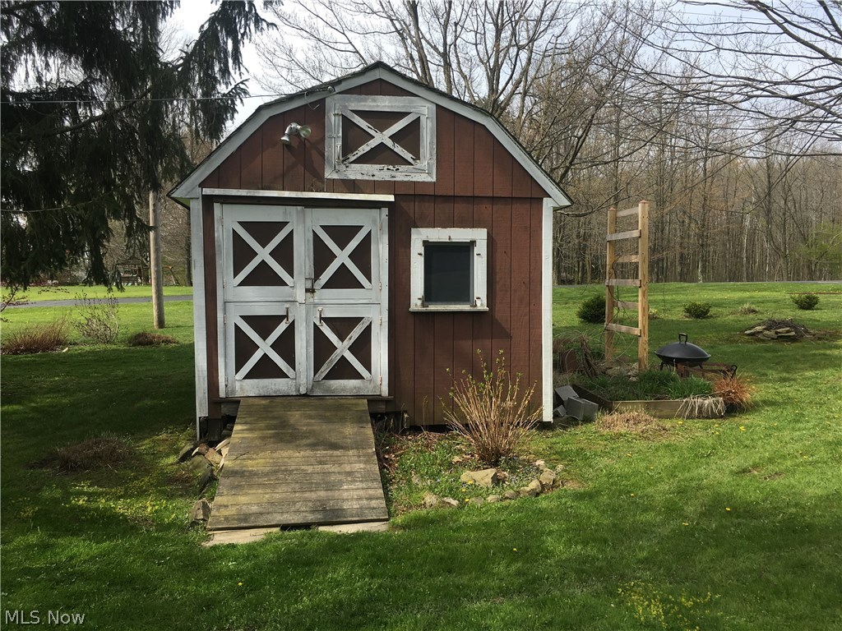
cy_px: 316
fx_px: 705
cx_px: 421
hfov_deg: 61.7
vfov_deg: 48.2
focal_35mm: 29
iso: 25
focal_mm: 4.15
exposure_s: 1/785
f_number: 2.2
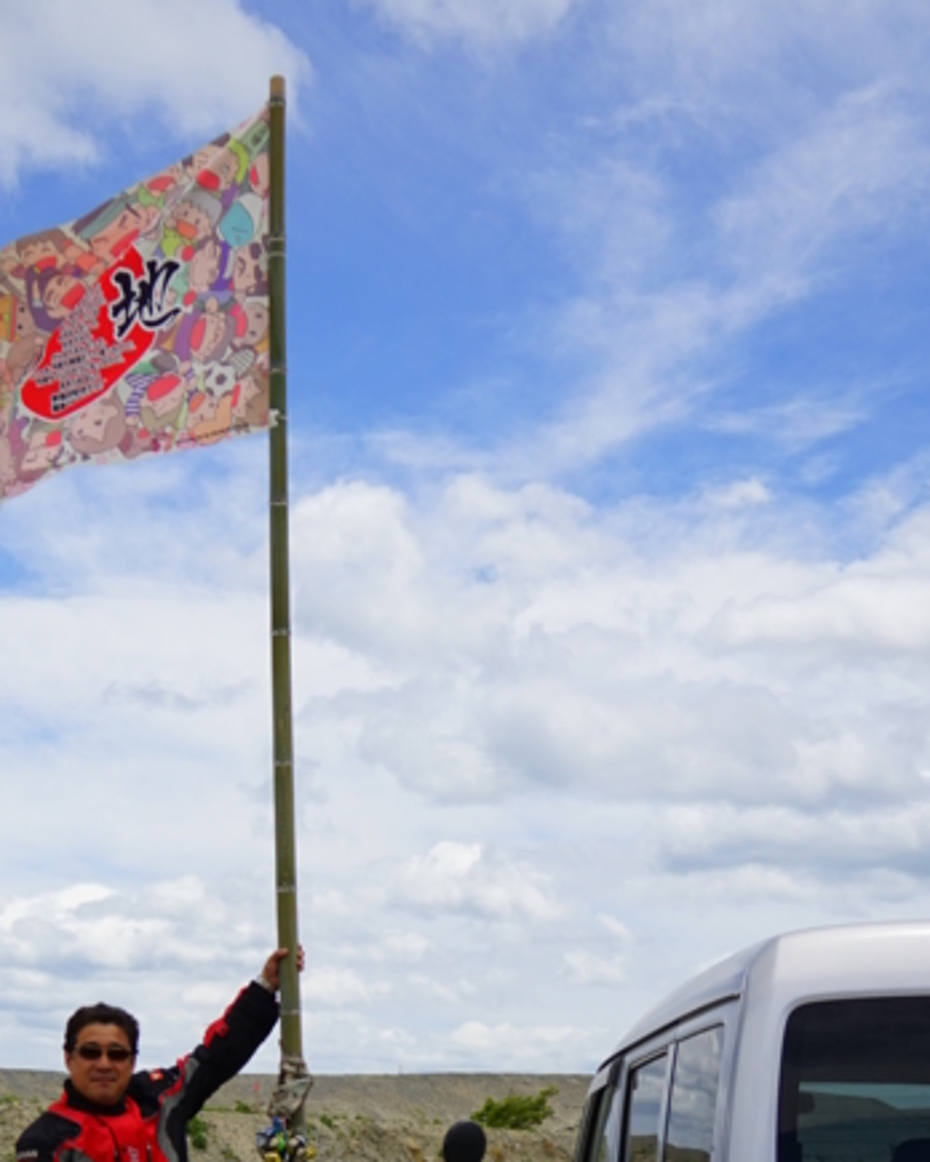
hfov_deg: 22.0
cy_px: 962
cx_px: 250
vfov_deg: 26.9
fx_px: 2374
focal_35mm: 69
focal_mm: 27
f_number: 4.5
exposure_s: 1/2500
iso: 160
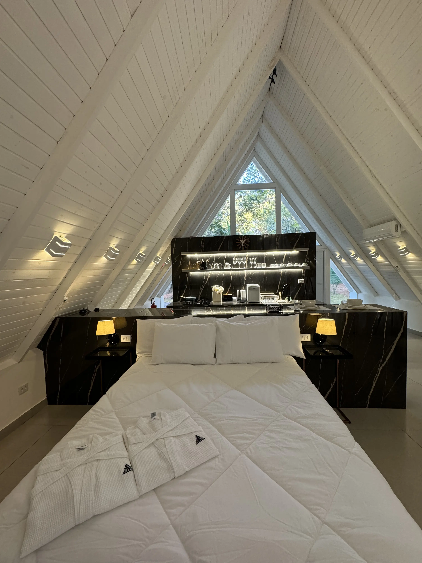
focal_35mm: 14
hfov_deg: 85.7
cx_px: 211
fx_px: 228
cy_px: 282
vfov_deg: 102.1
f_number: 2.2
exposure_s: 1/60
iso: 250
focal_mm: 2.22
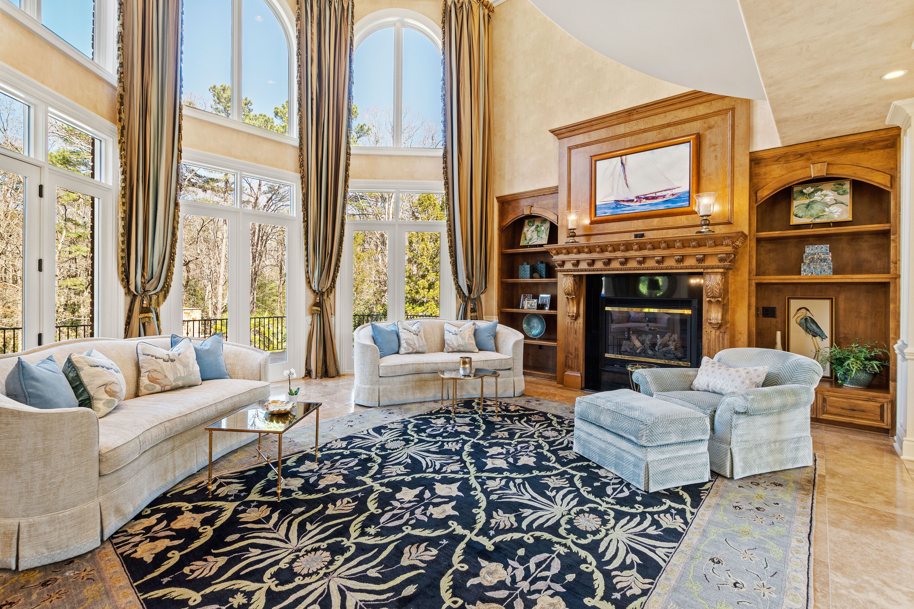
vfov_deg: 77.3
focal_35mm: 15
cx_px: 457
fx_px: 381
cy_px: 304
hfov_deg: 100.4
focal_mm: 10
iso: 100
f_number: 8
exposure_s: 1/4
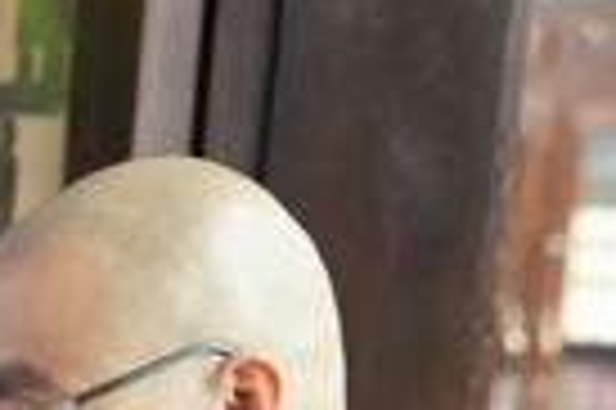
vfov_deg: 7.0
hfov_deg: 9.9
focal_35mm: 190
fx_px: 3247
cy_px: 813
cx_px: -710
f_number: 2.8
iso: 8000
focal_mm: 40
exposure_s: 1/80
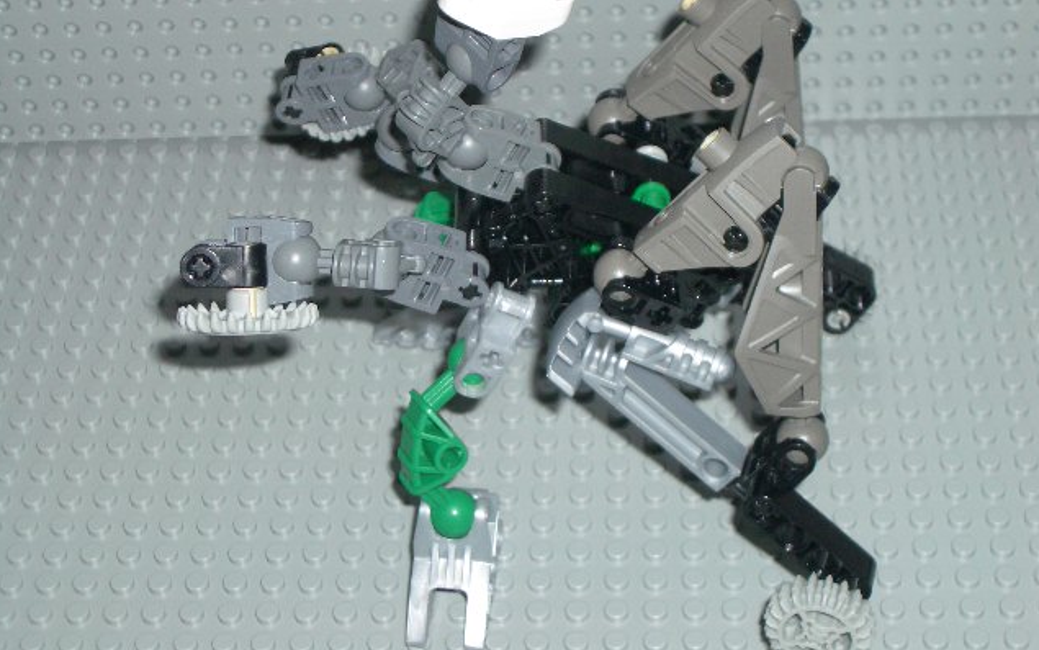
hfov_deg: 26.1
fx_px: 2237
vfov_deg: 16.5
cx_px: 519
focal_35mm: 79
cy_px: 260
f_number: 3.9
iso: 100
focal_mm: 12.2
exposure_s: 1/60
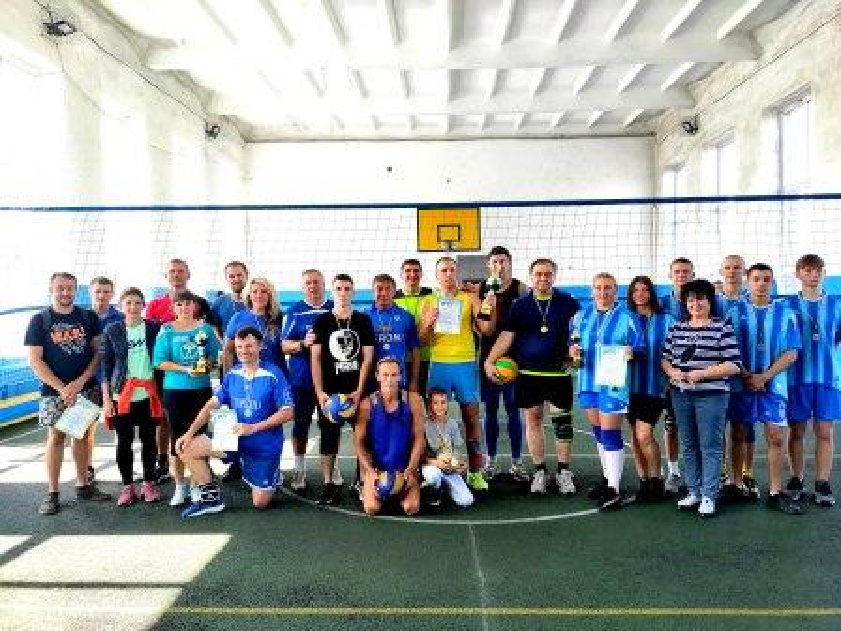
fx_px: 632
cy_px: 316
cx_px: 420
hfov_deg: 67.3
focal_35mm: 26
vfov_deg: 53.1
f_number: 1.75
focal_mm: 4.77
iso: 112
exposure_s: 1/100
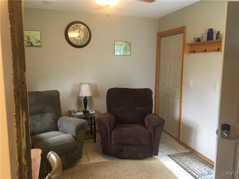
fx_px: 200
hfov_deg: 61.7
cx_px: 120
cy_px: 90
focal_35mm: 29
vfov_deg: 48.2
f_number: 2.2
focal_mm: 4.15
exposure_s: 1/30
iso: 200
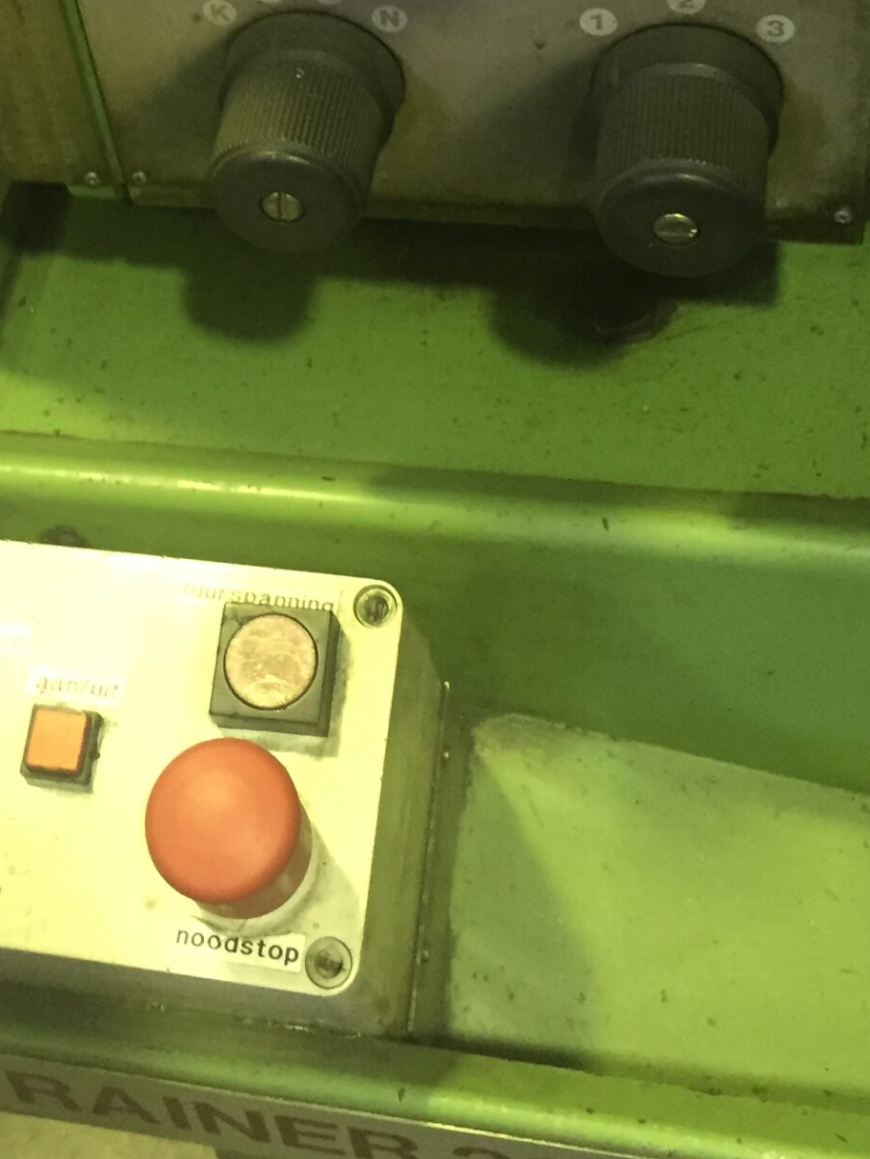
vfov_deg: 29.9
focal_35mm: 61
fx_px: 2044
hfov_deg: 23.9
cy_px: 43
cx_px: 263
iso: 250
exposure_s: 1/20
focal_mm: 4.15
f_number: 2.2
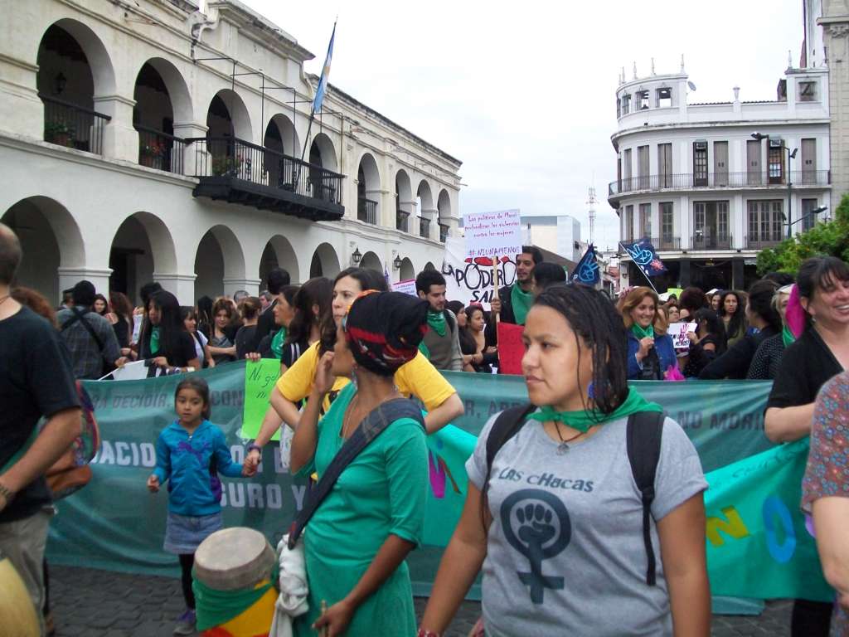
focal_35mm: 36
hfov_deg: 51.4
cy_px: 318
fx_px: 883
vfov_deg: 39.7
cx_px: 424
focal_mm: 6
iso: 160
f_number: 2.7
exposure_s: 1/160
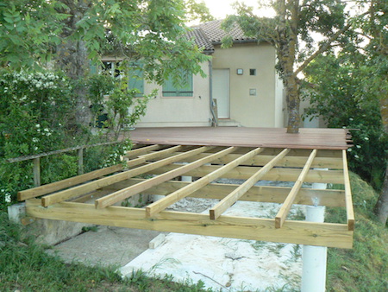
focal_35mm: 36
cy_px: 146
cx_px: 194
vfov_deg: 39.7
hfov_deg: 51.3
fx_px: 404
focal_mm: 6
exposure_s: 1/100
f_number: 5.6
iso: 400
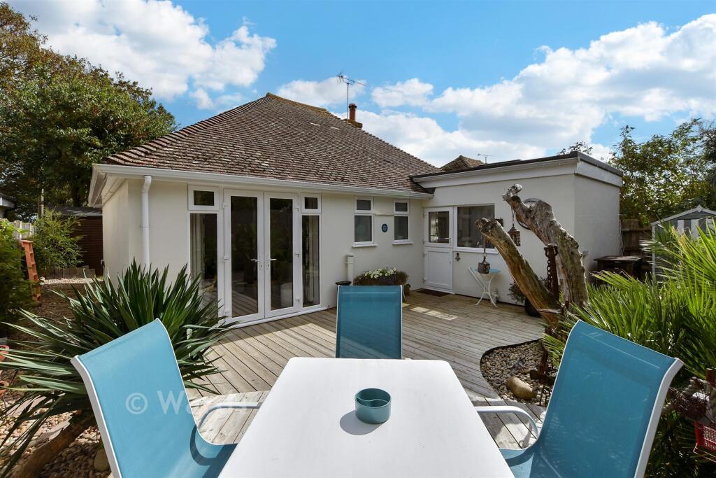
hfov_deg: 100.4
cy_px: 239
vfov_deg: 77.3
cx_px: 358
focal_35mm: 15
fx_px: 298
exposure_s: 1/640
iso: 160
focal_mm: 10
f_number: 8
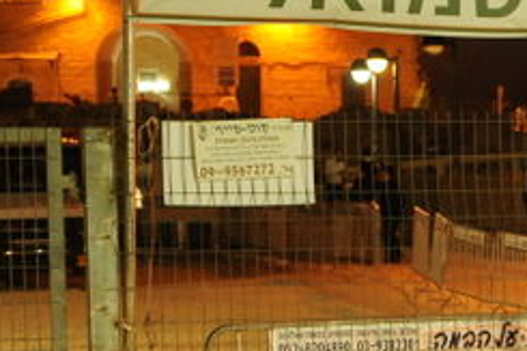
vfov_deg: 7.3
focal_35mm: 188
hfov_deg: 10.0
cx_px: 1091
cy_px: 295
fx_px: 2750
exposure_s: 1/40
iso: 1000
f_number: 4.5
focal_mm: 30
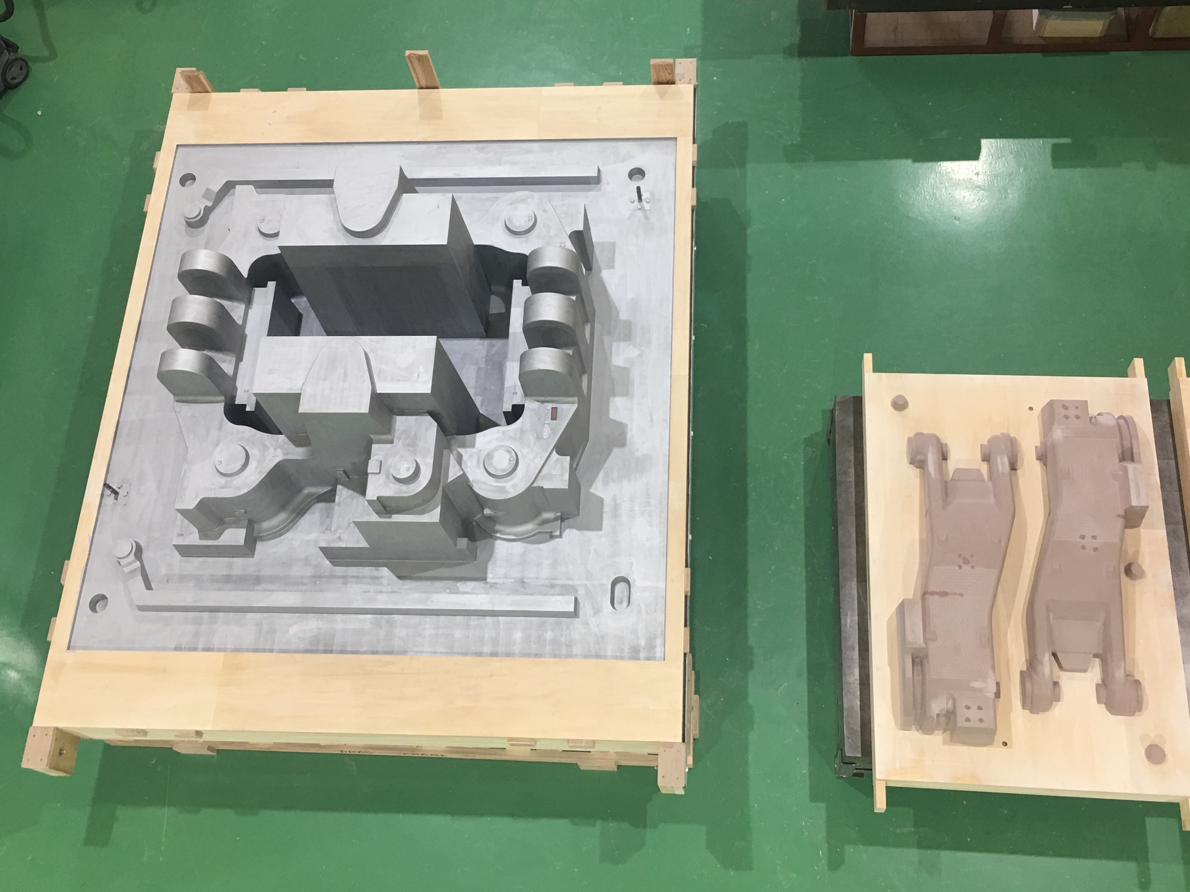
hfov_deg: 46.8
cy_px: 299
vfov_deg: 35.6
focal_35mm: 40
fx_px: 1375
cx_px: 603
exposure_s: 1/30
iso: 40
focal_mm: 4.15
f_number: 2.2
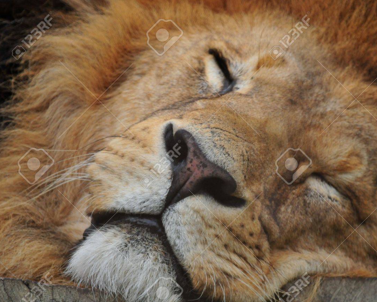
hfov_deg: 2.3
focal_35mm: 850
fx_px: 9484
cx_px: 226
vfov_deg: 1.8
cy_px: 151
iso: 800
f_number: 8
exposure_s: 1/640
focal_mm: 500
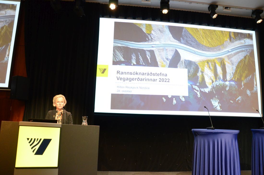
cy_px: 88
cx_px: 132
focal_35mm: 27
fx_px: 198
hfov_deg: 67.5
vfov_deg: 47.8
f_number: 5
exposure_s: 1/50
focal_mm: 18
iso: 3200
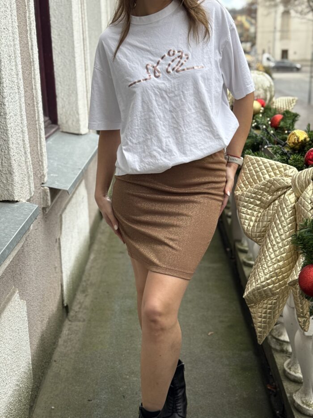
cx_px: 156
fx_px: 579
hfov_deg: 30.3
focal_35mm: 48
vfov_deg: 39.7
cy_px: 209
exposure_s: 1/177
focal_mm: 6.76
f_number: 1.78
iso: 50
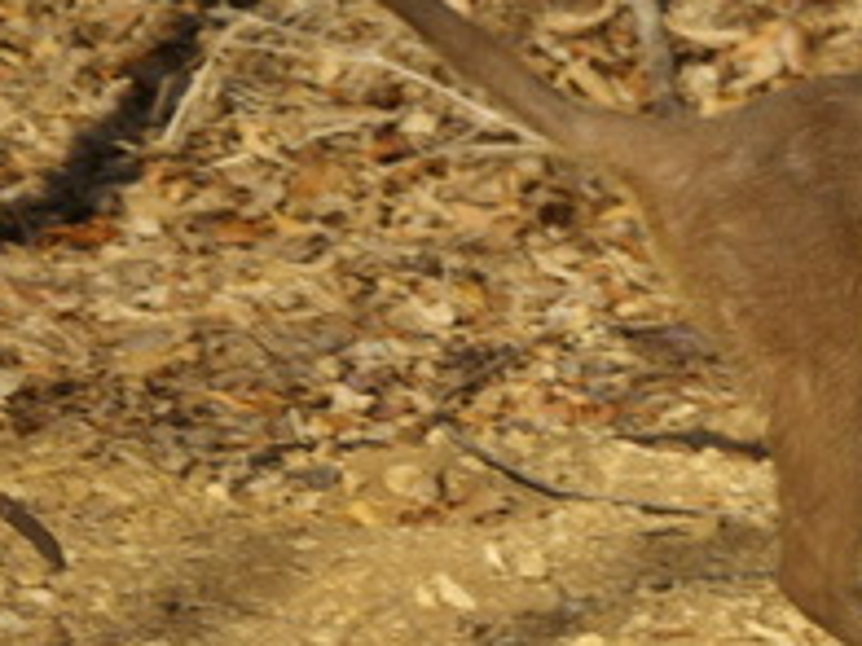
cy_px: 437
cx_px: 1267
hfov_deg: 2.2
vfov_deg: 1.7
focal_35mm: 894
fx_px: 22262
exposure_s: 1/500
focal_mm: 190
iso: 200
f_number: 8
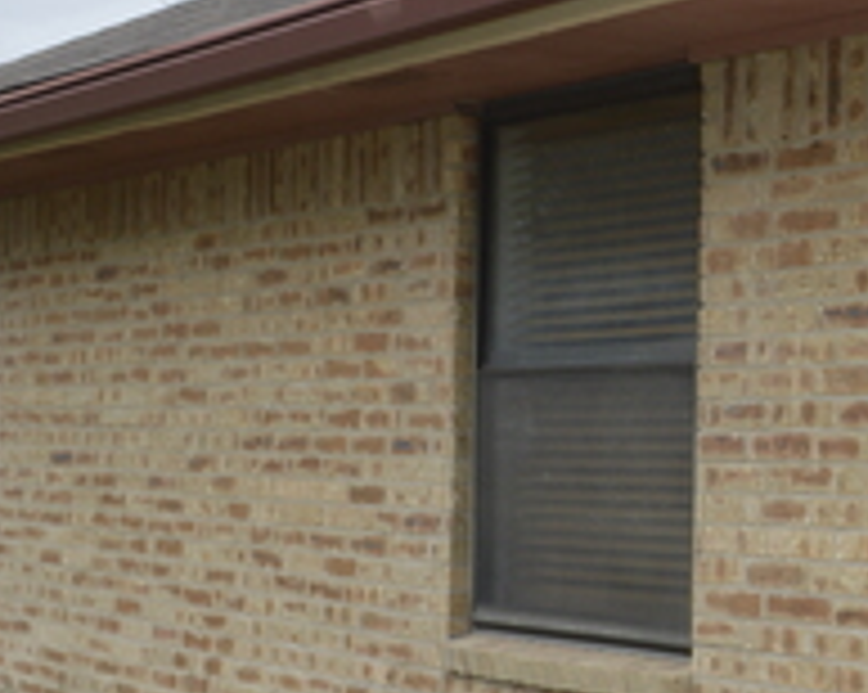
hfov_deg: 20.9
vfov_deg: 18.2
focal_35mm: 84
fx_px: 2156
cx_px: 1102
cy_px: 414
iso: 100
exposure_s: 1/200
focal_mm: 18
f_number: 7.1
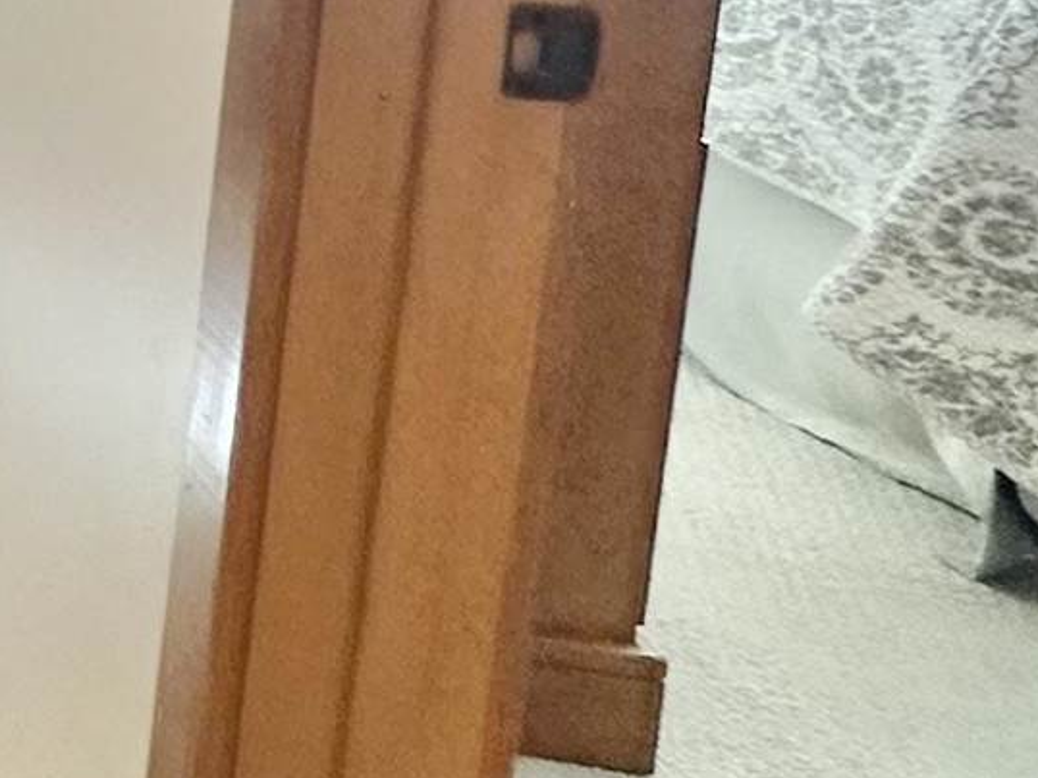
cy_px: -373
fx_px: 2398
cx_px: -1810
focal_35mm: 80
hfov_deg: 12.9
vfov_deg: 16.8
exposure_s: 1/60
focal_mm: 2.22
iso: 160
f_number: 2.2
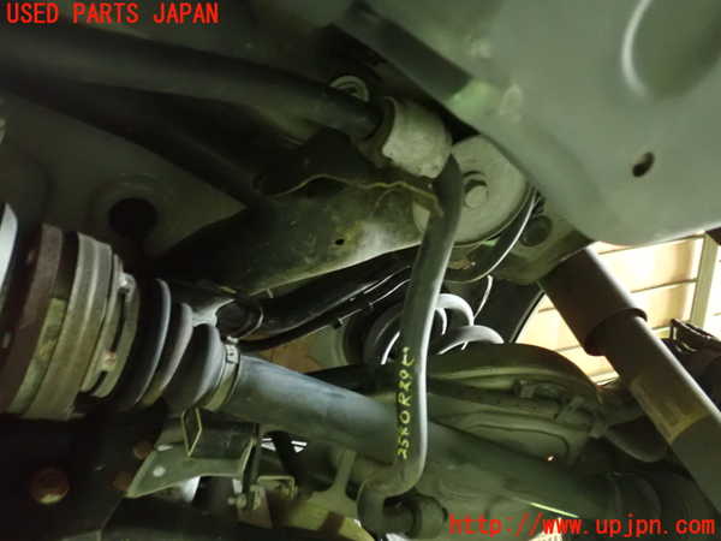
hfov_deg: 60.0
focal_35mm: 30
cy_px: 270
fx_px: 625
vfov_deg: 46.8
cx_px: 360
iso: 1600
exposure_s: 1/20
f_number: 2.3
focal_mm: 5.5
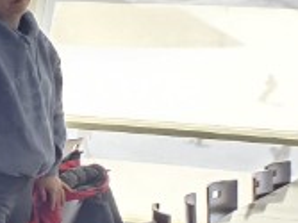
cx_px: -791
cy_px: 364
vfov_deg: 8.2
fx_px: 1514
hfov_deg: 8.1
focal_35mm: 176
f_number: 1.8
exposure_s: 1/120
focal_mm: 5.4
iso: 64
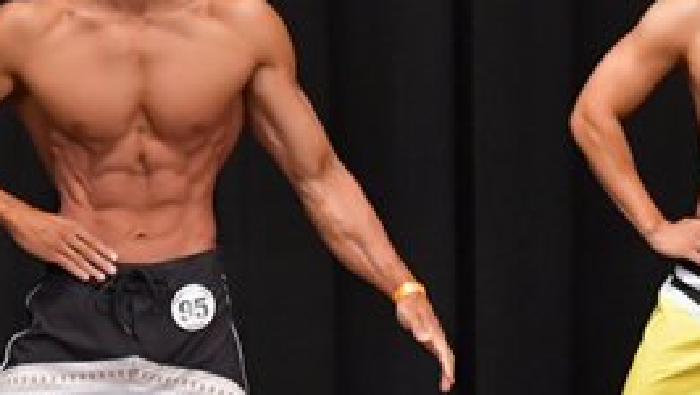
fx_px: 11441
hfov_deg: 3.5
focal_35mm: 616
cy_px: 279
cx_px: 443
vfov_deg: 2.0
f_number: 5.6
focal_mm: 135
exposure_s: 1/400
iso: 6400
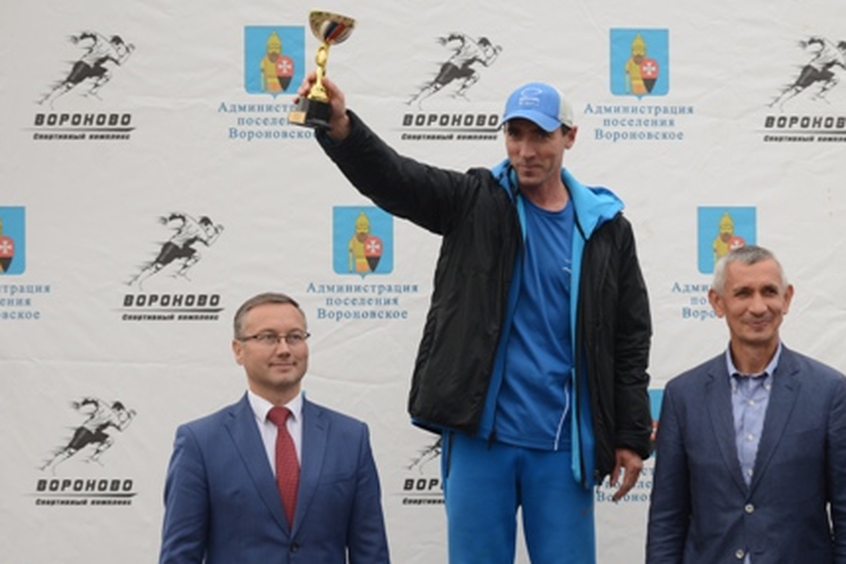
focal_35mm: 134
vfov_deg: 10.2
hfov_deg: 15.3
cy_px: 349
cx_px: 596
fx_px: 3150
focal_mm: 90
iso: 100
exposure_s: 1/160
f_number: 4
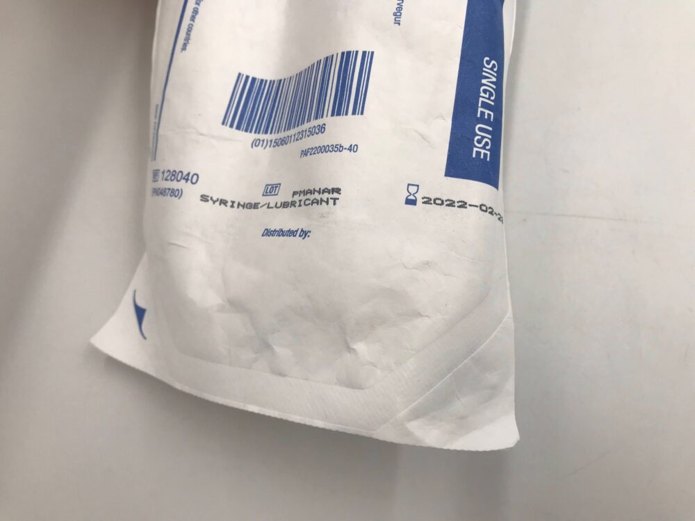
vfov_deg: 49.7
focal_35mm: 28
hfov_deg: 63.4
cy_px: 260
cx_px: 348
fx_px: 562
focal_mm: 3.99
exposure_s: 1/154
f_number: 1.8
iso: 20
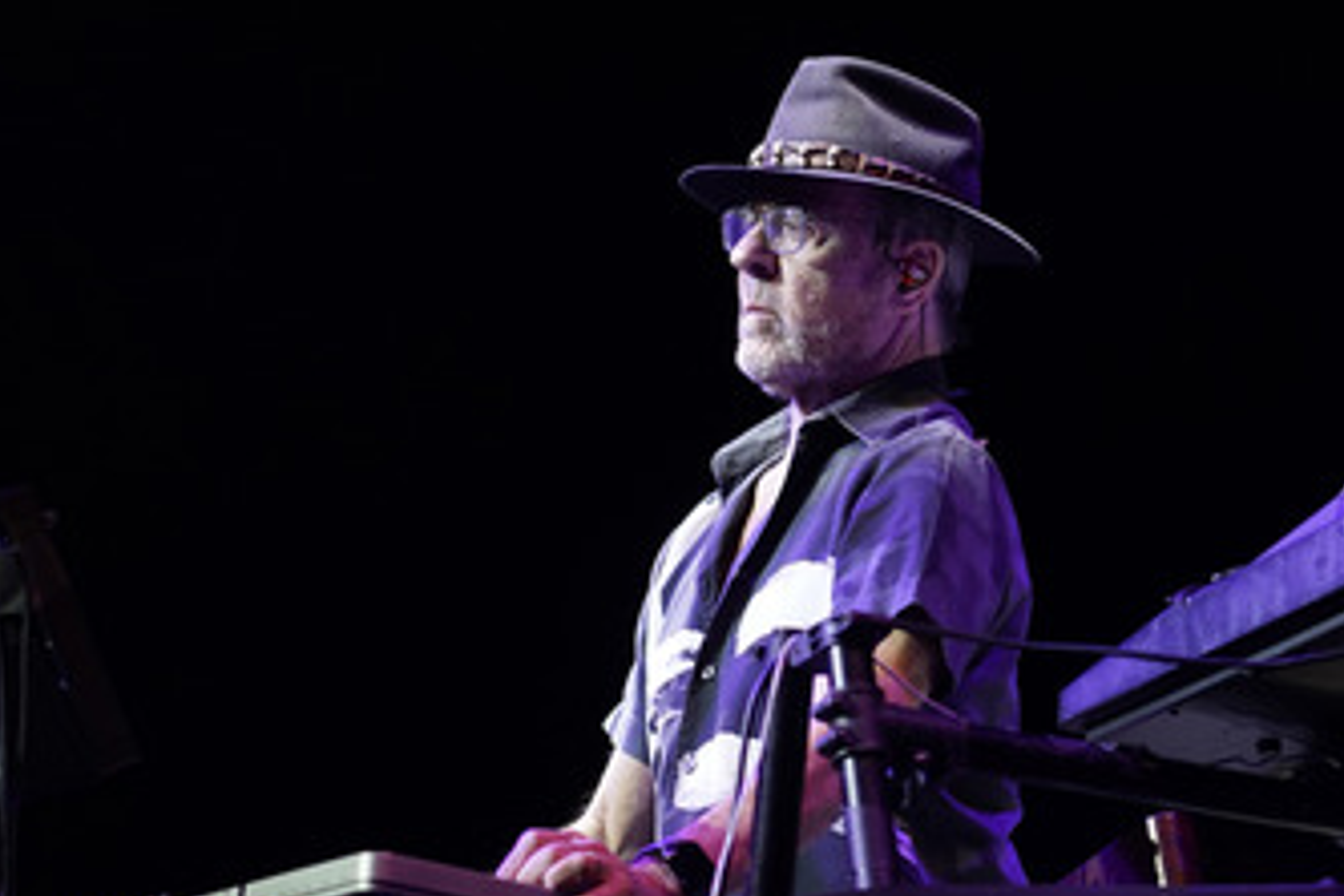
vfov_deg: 11.9
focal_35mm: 115
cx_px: 769
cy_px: 496
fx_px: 4293
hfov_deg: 17.8
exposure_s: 1/320
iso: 1250
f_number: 2.2
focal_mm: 85
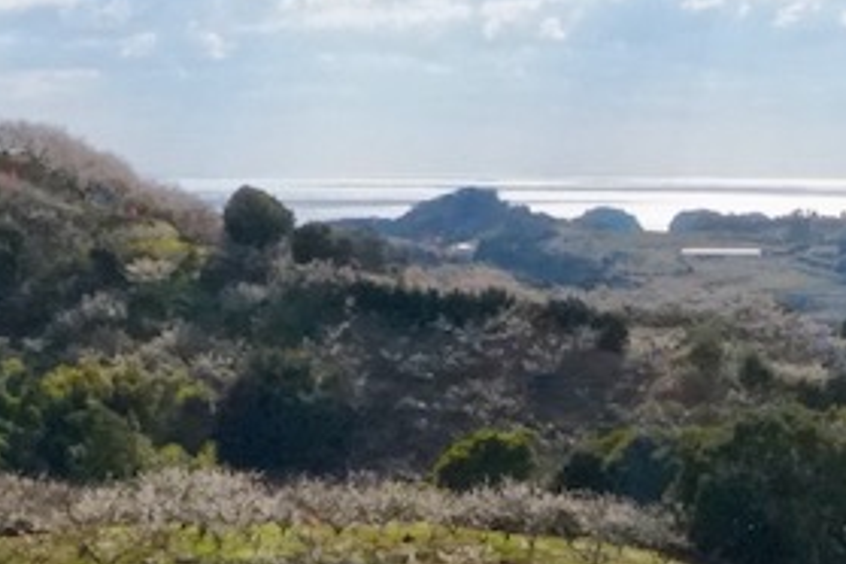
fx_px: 3102
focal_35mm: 132
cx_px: 952
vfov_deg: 9.6
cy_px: 1173
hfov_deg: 15.1
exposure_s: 1/1600
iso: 2000
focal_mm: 16
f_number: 18
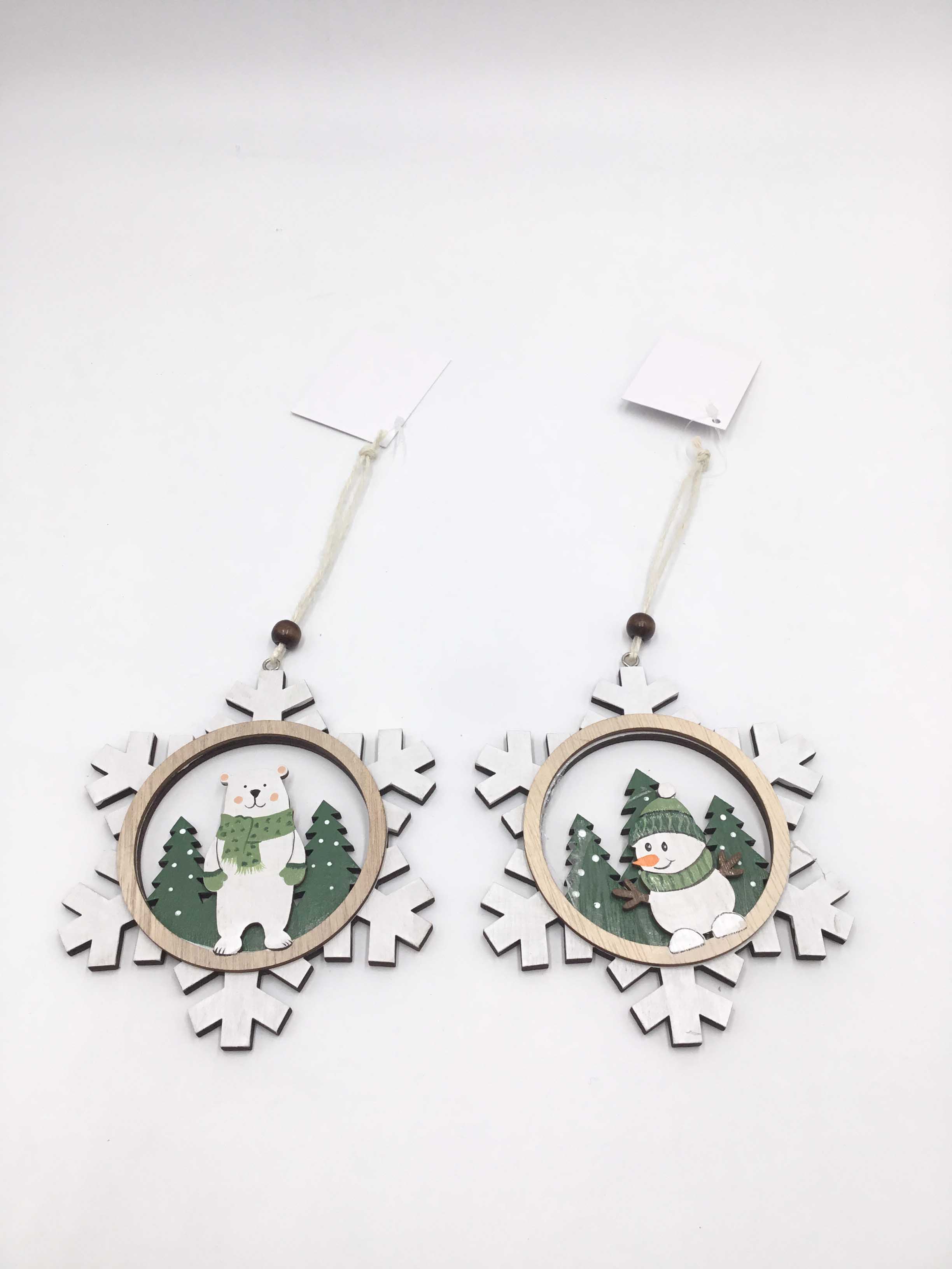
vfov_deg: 58.4
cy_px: 634
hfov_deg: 45.4
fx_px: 1137
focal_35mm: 31
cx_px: 476
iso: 25
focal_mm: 3.3
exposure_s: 1/253
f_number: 2.4
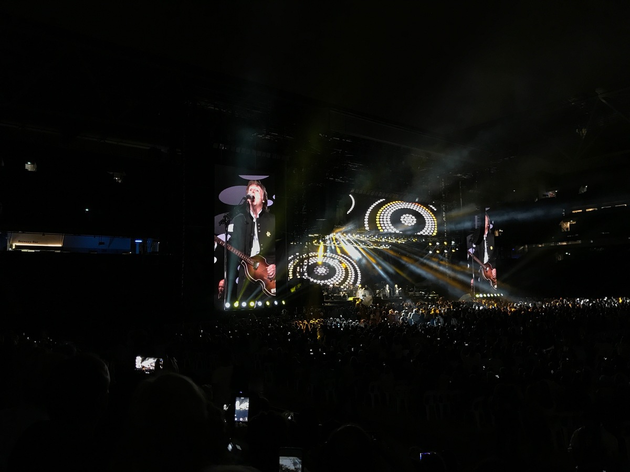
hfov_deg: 63.4
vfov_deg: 49.7
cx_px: 315
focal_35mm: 28
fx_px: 510
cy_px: 236
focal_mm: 3.99
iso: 50
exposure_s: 1/17
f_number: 1.8
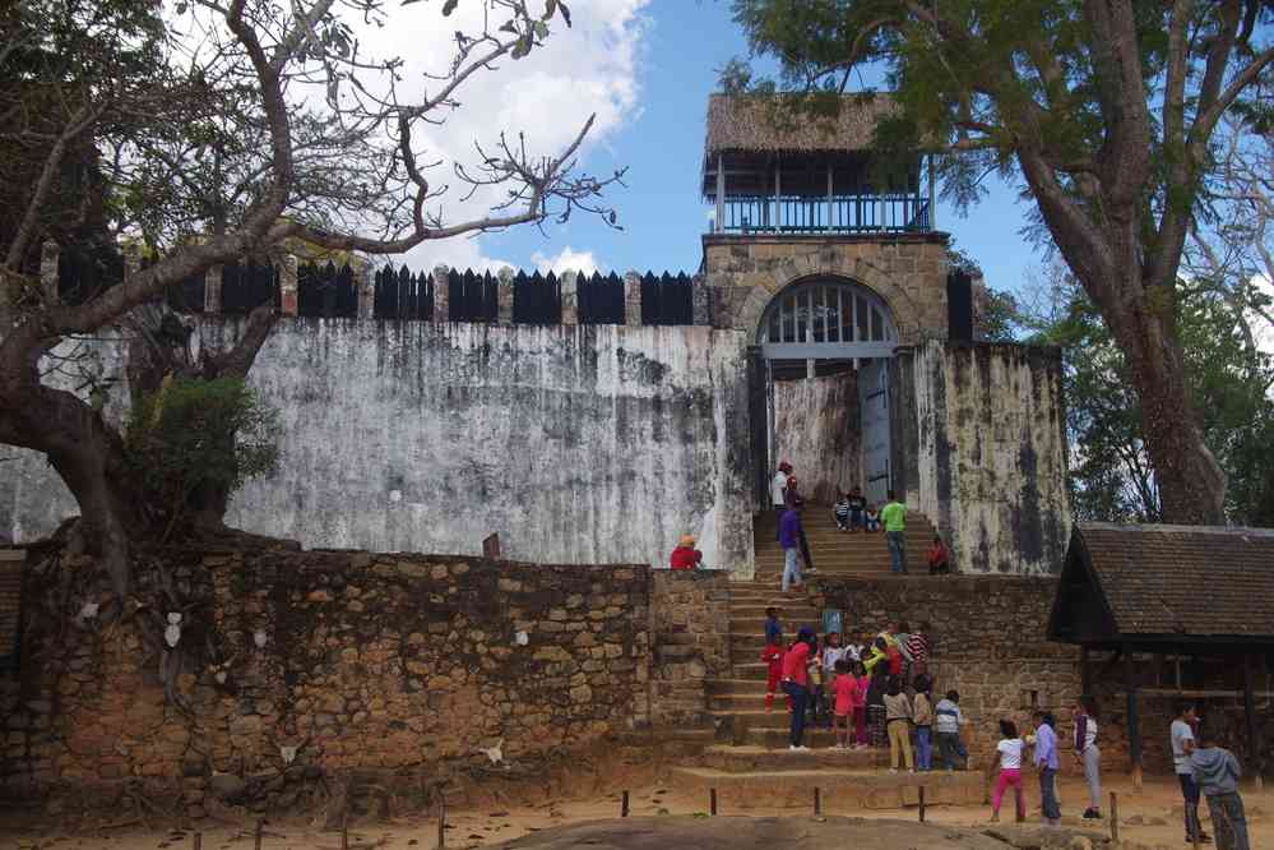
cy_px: 425
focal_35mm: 43
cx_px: 637
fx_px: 1522
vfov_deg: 31.2
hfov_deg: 45.4
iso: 200
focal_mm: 29.4
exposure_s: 1/60
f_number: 9
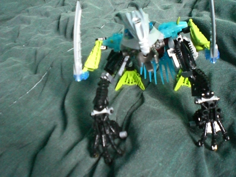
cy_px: 88
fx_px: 259
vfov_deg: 37.7
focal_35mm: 38
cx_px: 118
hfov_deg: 49.0
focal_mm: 6.3
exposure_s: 1/60
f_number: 3.1
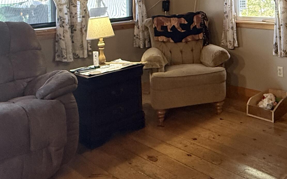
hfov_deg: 46.1
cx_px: 239
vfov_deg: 29.8
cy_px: -1
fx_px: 313
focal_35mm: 40
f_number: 2.2
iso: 400
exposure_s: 1/60
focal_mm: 2.22
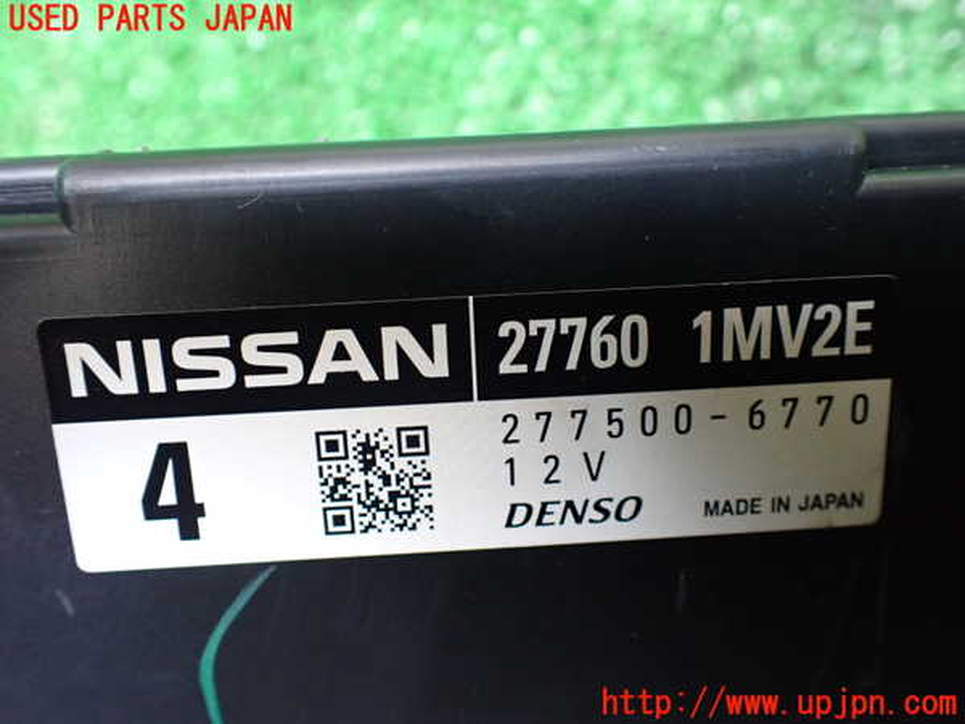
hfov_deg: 60.0
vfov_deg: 46.8
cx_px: 482
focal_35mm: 30
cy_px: 362
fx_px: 836
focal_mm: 5.4
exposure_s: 1/60
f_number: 2.3
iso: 800
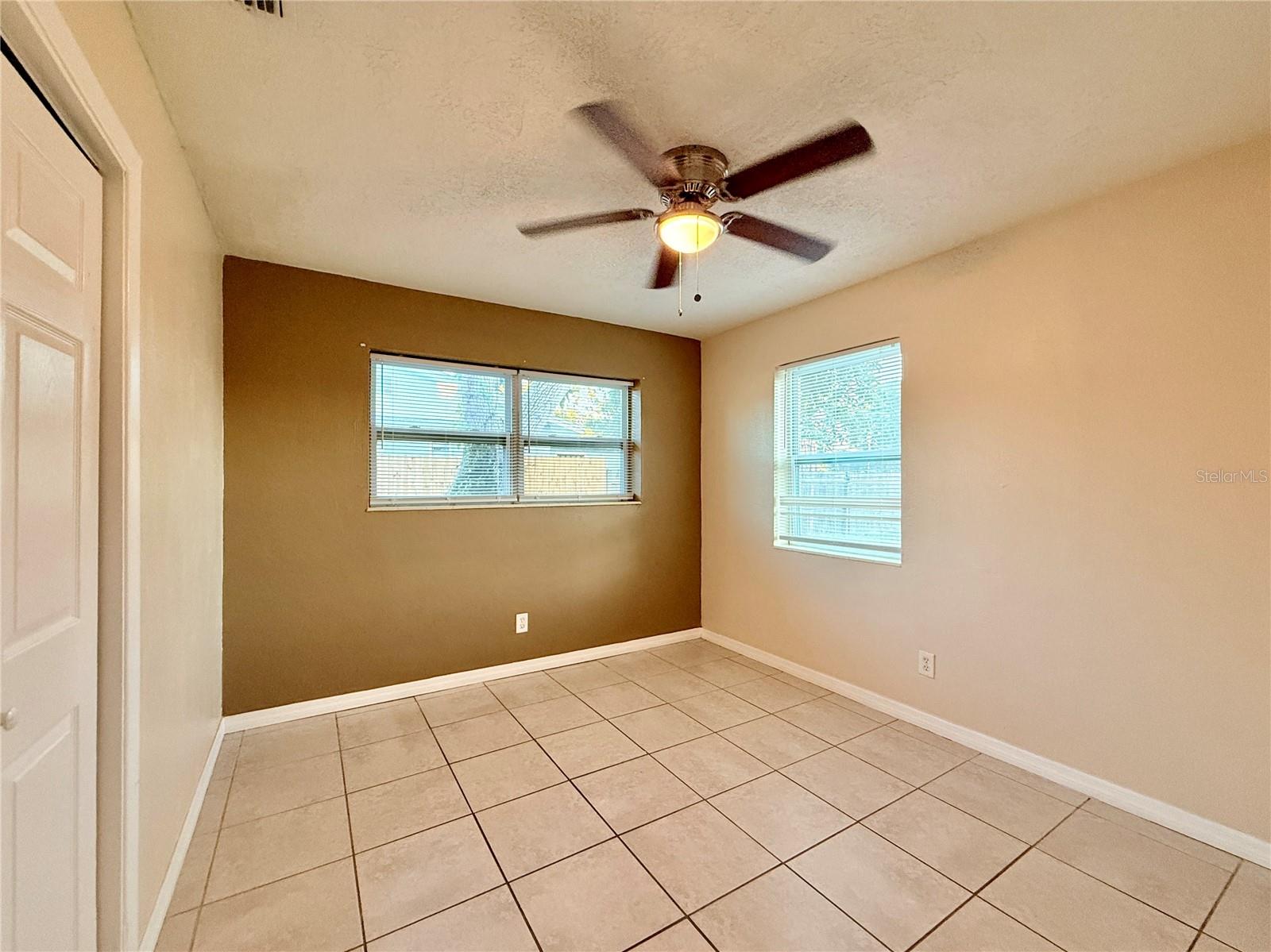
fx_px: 514
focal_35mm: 14
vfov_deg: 85.6
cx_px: 636
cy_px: 476
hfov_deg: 102.1
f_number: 2.2
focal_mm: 2.22
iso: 250
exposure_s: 1/60
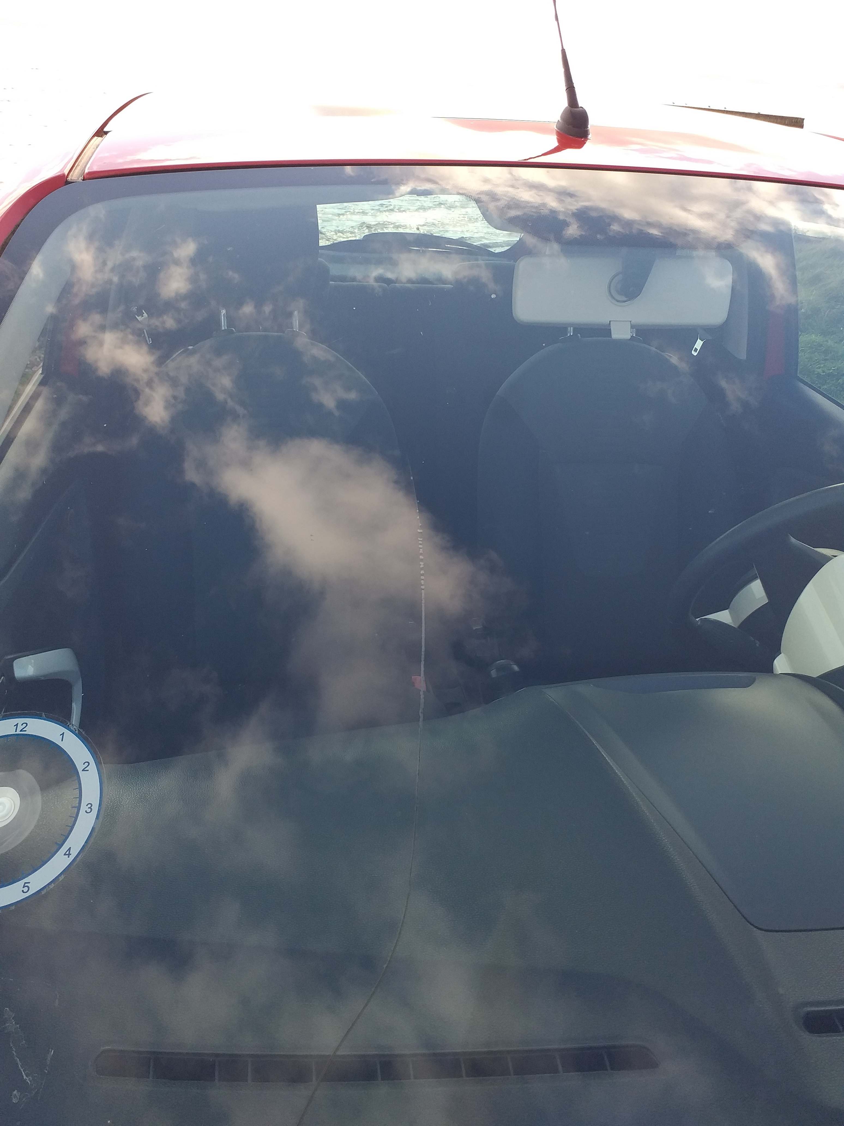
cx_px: 422
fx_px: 878
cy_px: 563
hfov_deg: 51.4
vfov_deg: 65.3
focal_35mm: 27
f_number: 1.9
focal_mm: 3.6
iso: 40
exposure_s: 1/421
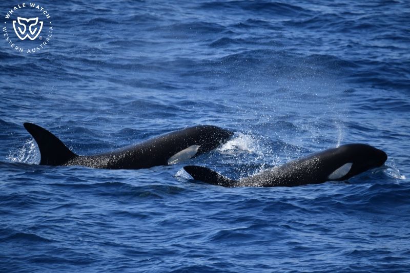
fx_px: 6831
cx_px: 205
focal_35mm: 600
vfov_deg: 2.3
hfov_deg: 3.4
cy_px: 136
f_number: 6.3
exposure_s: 1/8000
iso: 1400
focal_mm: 600
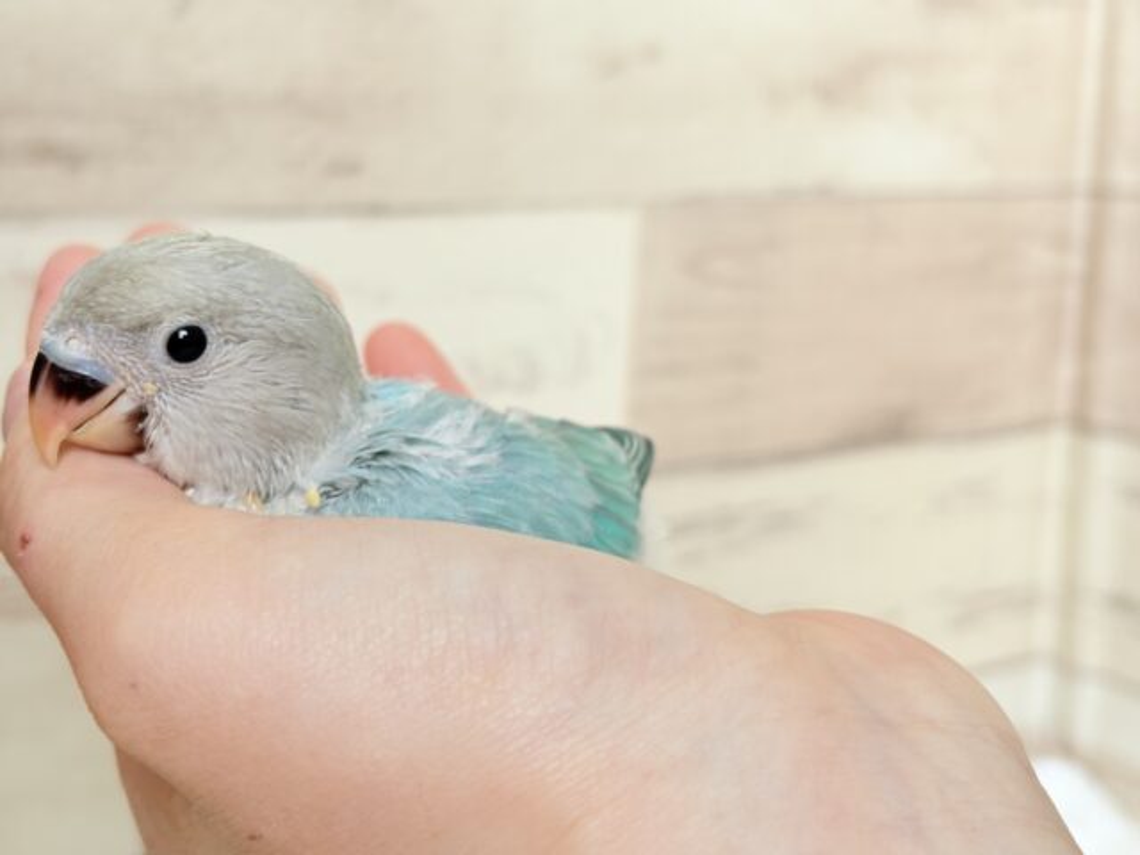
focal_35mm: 52
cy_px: 428
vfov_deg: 28.0
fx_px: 1713
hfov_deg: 36.8
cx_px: 570
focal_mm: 5.96
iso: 40
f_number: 1.6
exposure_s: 1/100
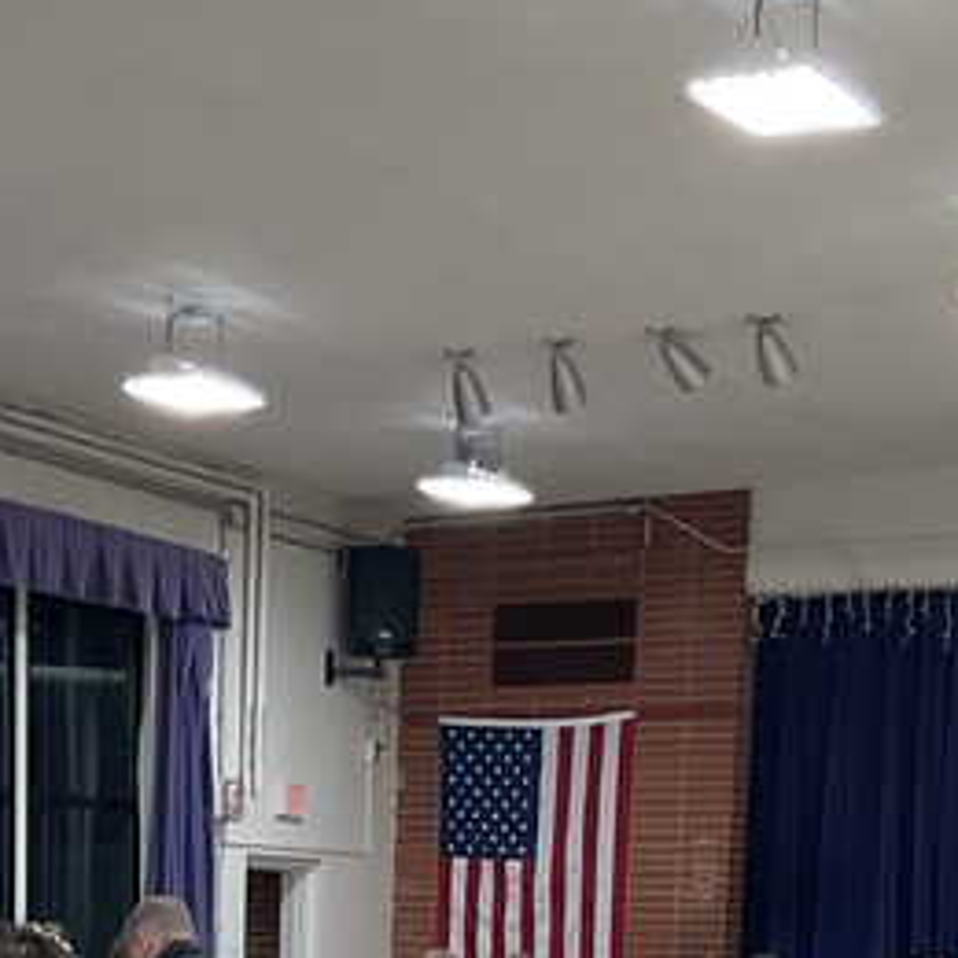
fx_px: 3162
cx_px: 114
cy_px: 1492
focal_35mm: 101
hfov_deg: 17.0
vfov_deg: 15.7
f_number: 1.8
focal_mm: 3
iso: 64
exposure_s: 1/60
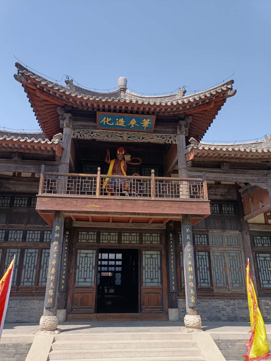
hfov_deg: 51.4
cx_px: 135
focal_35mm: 27
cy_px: 185
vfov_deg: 65.3
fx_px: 282
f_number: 1.8
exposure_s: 1/686
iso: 100
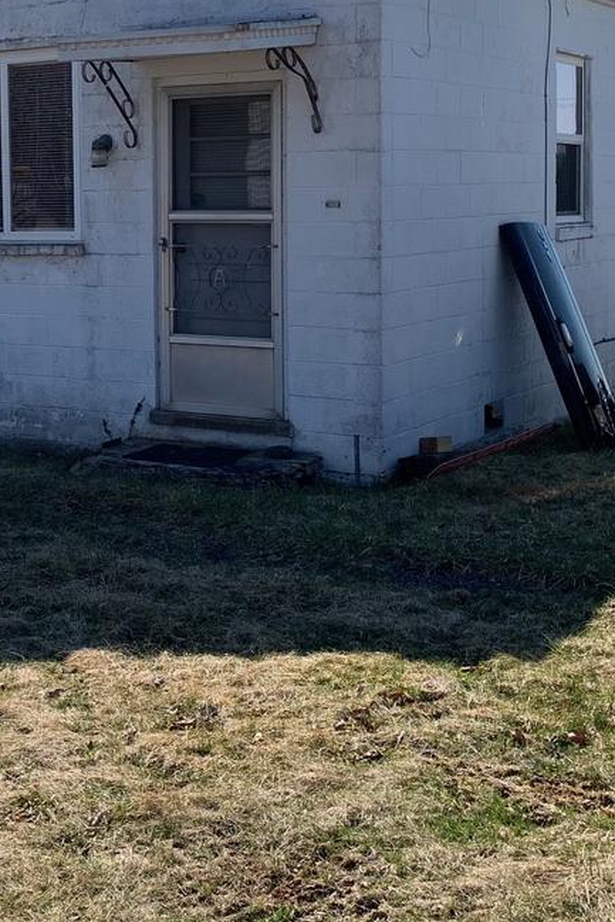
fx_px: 1537
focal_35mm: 60
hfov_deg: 21.6
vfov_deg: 32.9
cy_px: 269
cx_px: -37
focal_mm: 4.25
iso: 25
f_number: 1.8
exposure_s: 1/2611
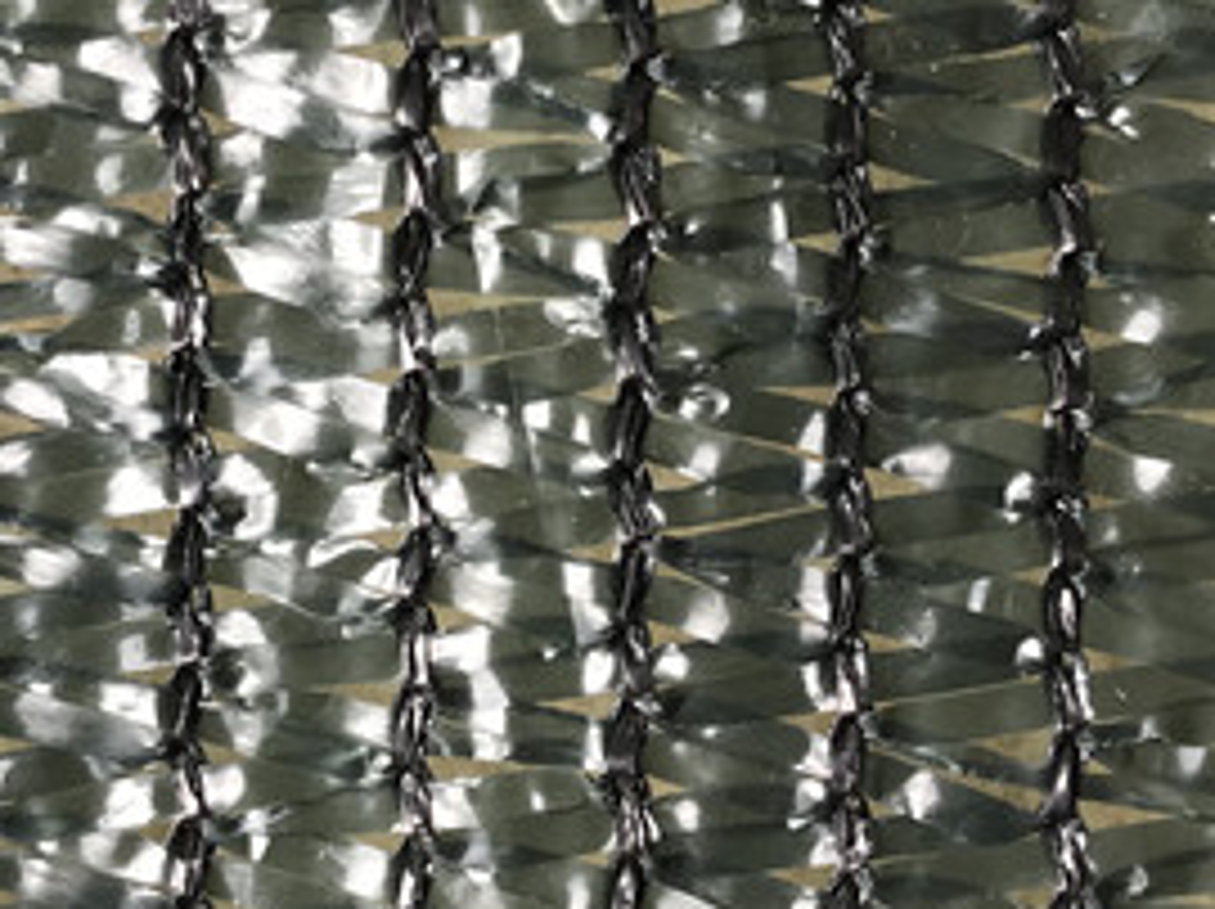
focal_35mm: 83
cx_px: 536
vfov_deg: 17.8
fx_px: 2911
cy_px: 450
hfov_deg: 23.6
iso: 25
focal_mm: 3.99
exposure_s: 1/50
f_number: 1.8
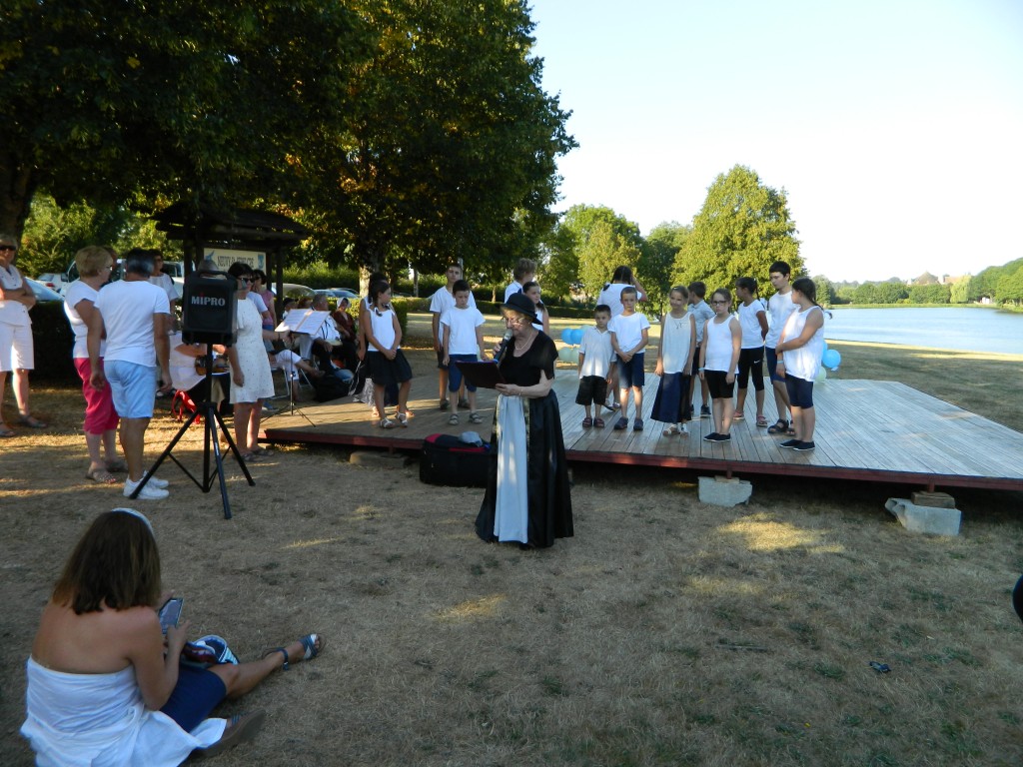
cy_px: 384
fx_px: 739
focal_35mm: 25
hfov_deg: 69.4
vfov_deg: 54.9
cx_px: 512
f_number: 3.1
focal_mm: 4.5
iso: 80
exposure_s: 1/250
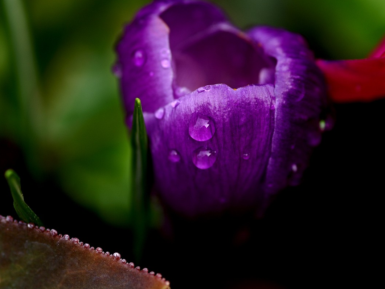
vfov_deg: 8.7
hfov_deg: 11.5
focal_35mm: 172
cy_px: 144
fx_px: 1908
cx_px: 190
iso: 100
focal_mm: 105
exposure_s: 1/90
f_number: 4
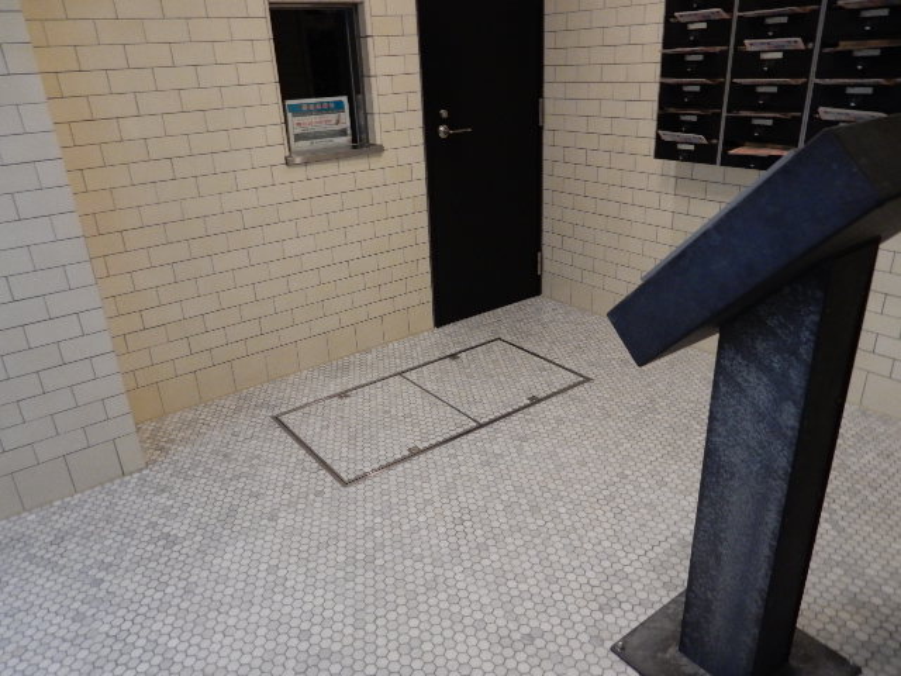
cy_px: 338
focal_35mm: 25
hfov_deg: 69.4
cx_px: 450
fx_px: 651
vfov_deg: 54.9
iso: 360
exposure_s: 1/30
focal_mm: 4.5
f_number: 3.7
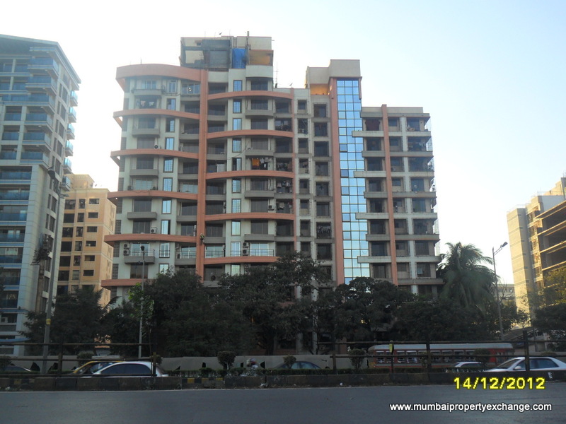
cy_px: 212
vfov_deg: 38.7
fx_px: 605
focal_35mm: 37
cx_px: 283
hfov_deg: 50.1
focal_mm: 6.6
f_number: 4
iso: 100
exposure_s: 1/250
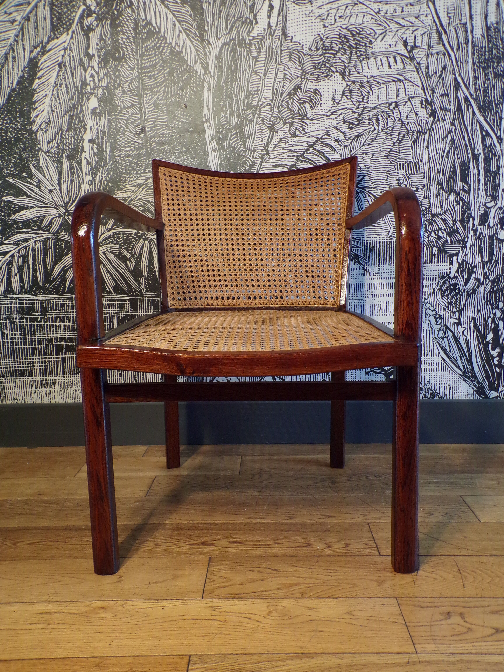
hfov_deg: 49.7
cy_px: 336
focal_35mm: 28
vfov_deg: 63.4
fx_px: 544
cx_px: 252
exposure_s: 1/17
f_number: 3.1
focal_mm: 5
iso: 262
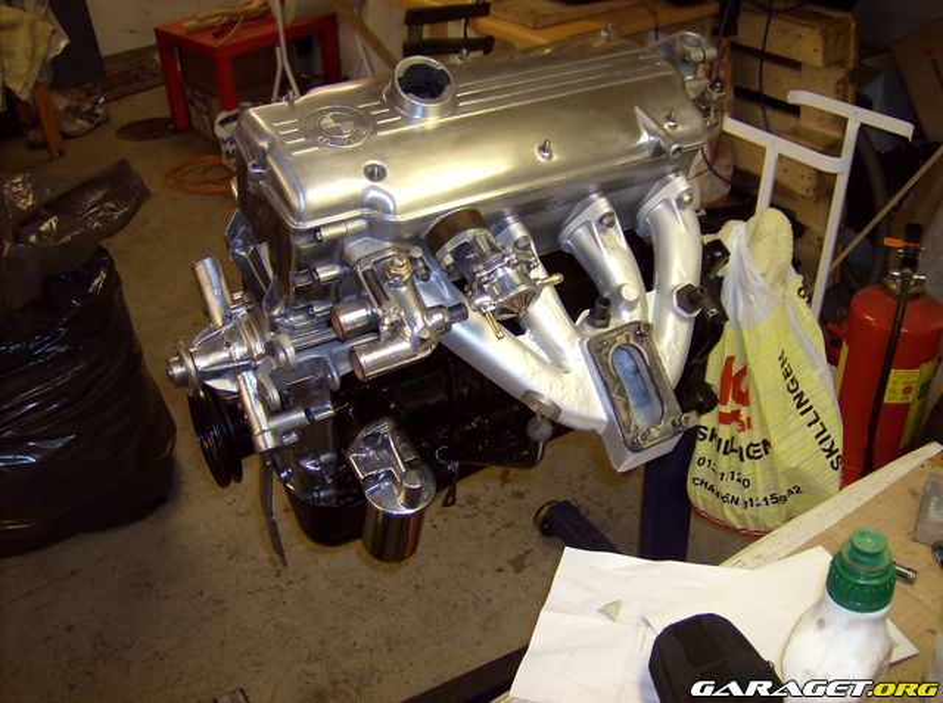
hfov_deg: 51.5
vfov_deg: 39.5
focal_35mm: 36
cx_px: 472
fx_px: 979
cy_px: 352
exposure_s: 1/60
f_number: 2.8
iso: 200
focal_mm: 6
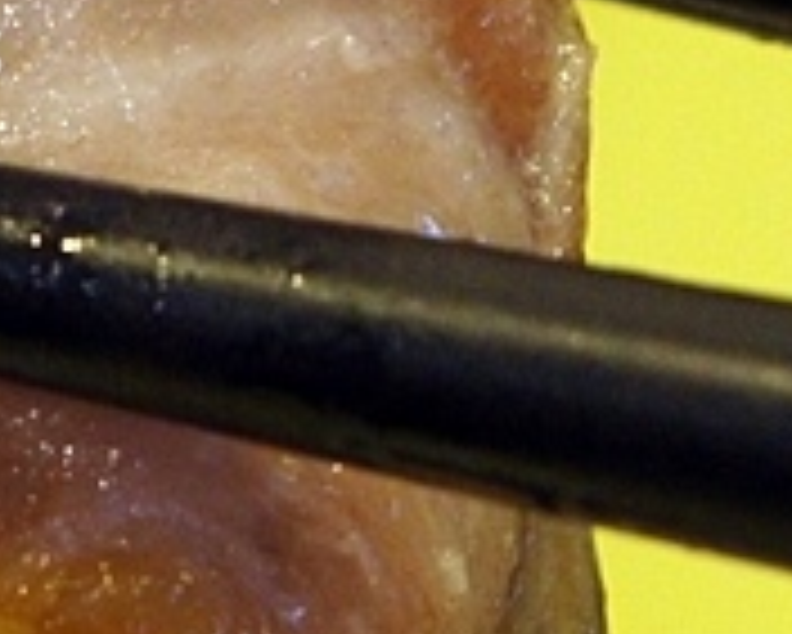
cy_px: -295
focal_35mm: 396
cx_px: -360
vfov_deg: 3.9
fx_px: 9297
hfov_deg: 4.8
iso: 1600
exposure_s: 1/20
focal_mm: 55
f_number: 8
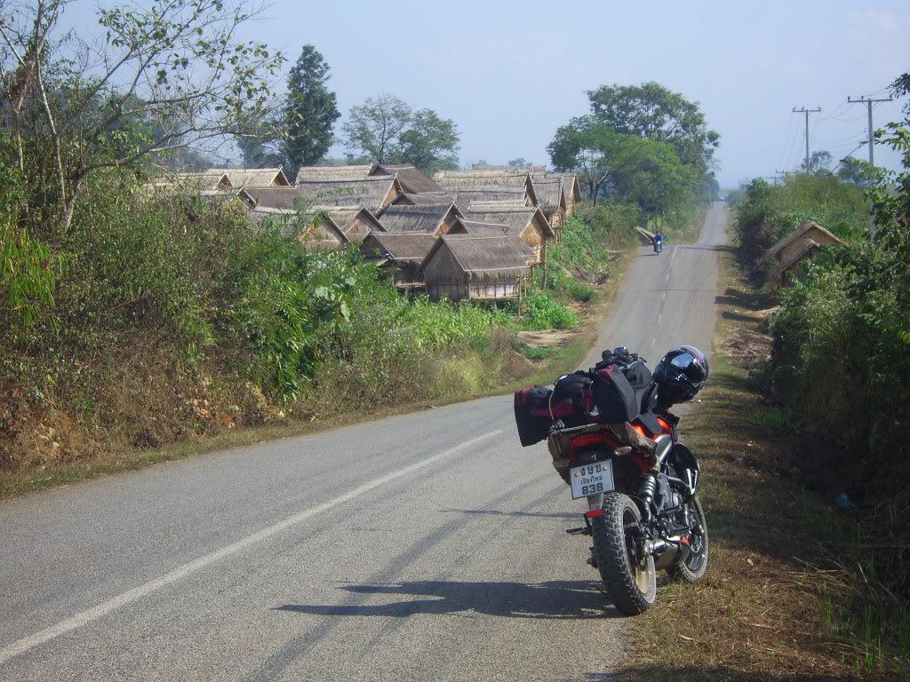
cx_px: 455
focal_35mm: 102
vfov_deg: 14.5
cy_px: 341
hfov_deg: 19.3
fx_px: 2681
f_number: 7.7
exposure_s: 1/200
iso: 50
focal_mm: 21.2
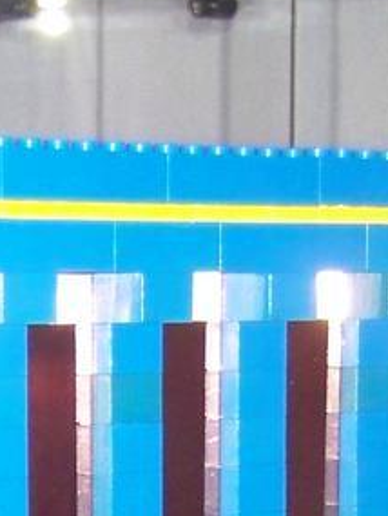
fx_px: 4107
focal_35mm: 275
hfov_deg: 5.4
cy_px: 1316
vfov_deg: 6.8
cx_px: -121
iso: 200
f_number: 3.2
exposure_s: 1/30
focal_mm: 8.5
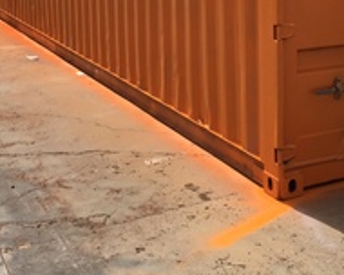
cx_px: 287
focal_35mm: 68
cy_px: -19
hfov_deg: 27.2
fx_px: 692
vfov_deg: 21.5
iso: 32
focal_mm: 4.15
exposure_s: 1/1647
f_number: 2.2
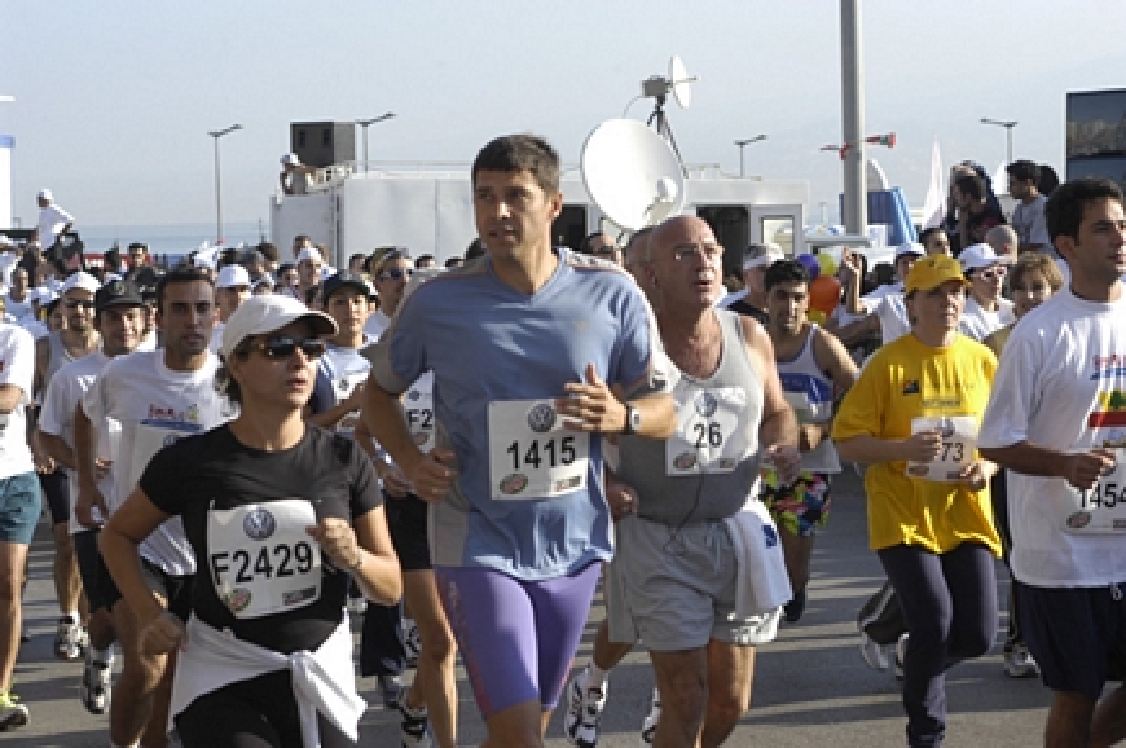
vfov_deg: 13.0
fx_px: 3280
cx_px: 563
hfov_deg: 19.5
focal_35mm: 105
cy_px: 374
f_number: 7.1
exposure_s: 1/320
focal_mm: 70
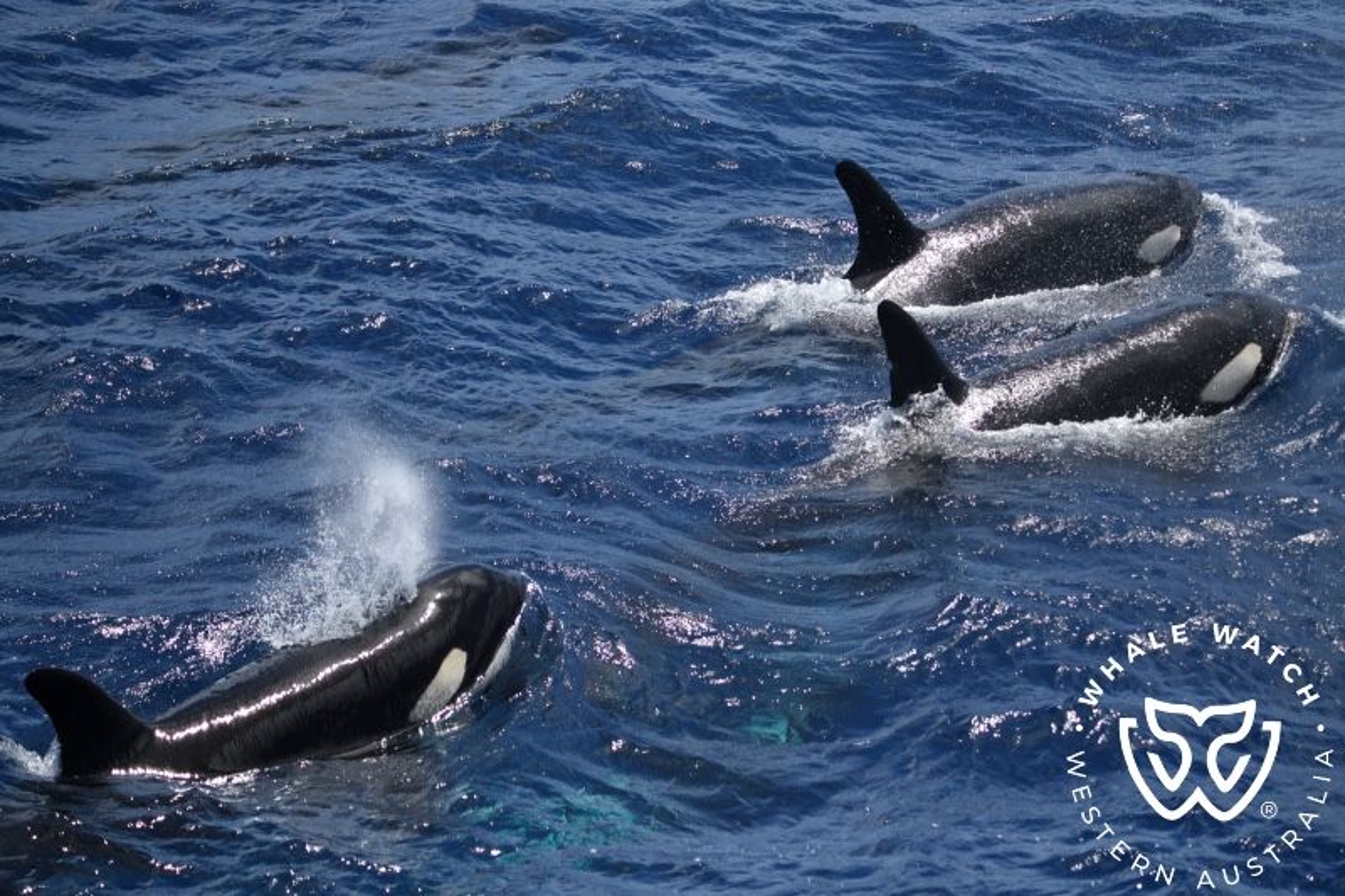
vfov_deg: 10.5
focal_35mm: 130
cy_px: 448
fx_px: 4856
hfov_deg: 15.8
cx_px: 672
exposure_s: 1/8000
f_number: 5
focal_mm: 130
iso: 640
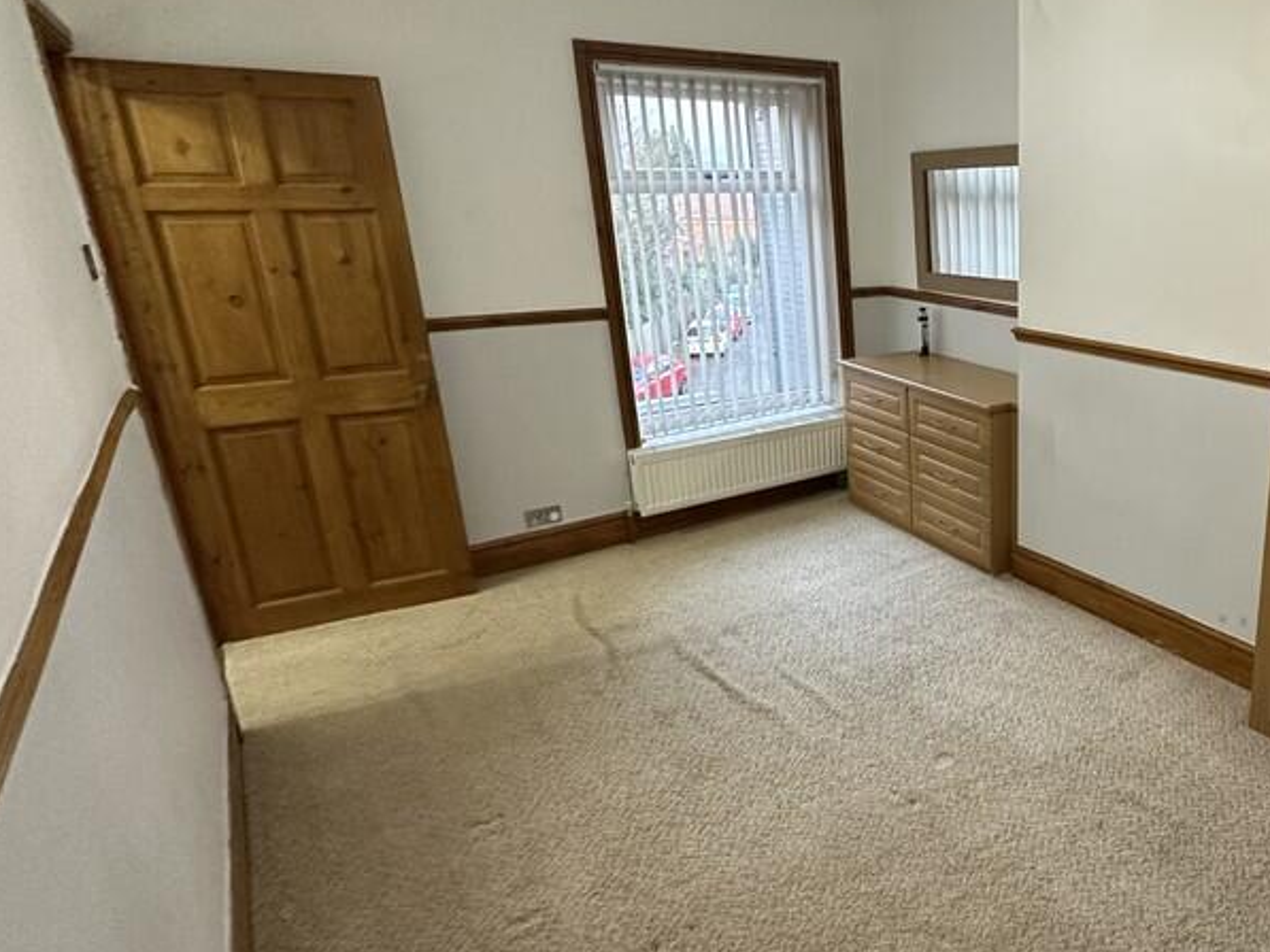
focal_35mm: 24
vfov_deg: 56.8
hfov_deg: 64.2
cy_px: 448
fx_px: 881
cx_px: 1045
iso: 320
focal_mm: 2.22
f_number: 2.2
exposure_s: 1/50
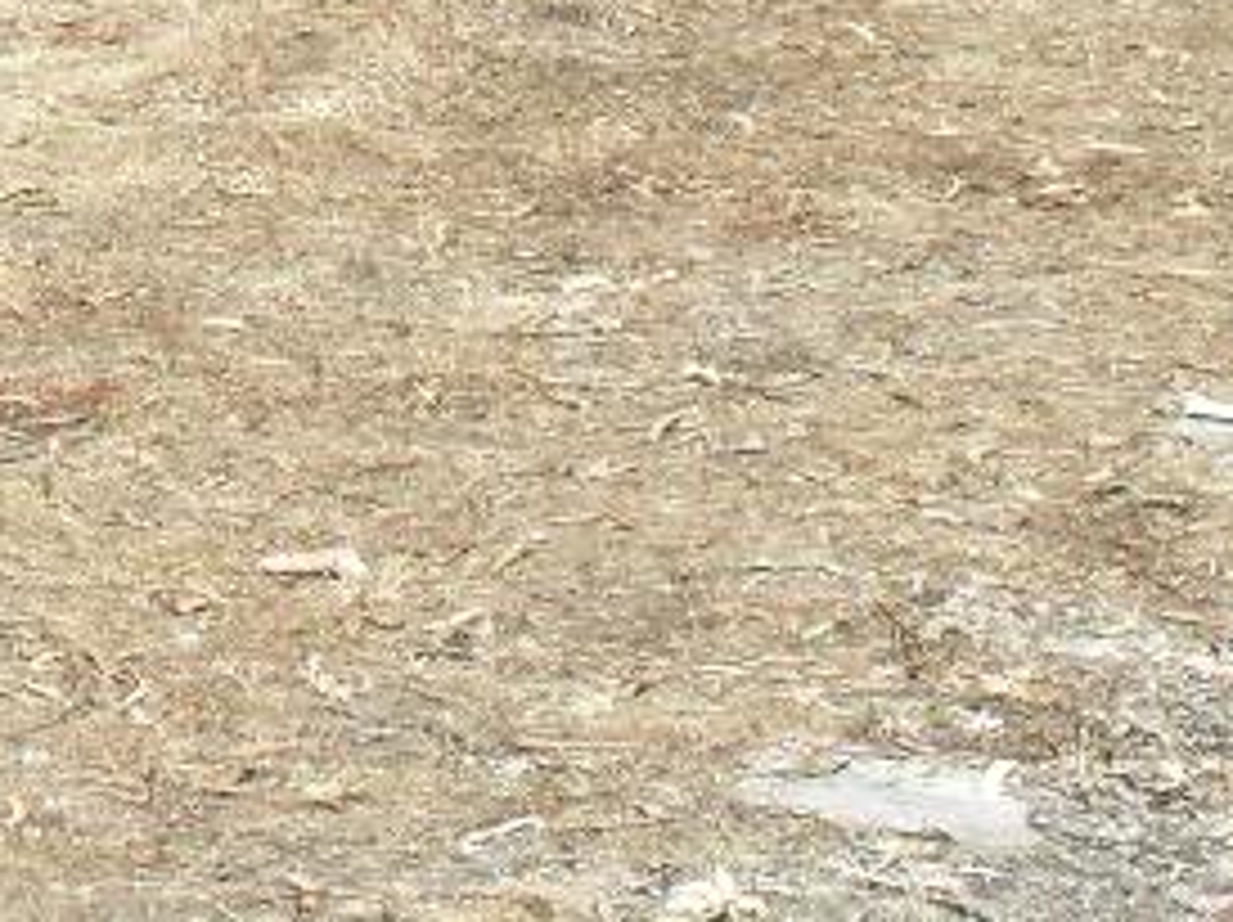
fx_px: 4662
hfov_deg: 14.5
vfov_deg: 11.0
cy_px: -337
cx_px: -302
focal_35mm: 131
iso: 100
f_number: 8.4
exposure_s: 1/125
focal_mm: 6.3
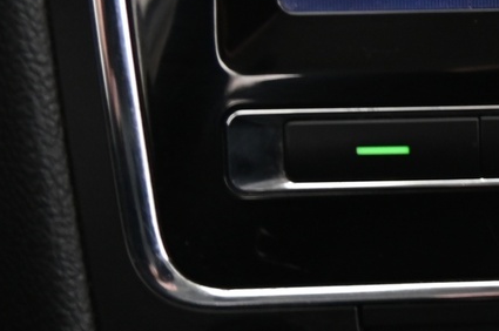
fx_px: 2118
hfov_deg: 12.6
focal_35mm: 153
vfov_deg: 8.9
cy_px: 34
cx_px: 811
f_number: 4
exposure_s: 1/13
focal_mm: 40
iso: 2000
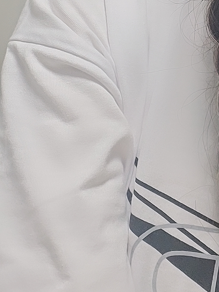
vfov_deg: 24.6
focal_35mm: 72
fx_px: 607
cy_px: -55
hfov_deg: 18.5
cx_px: 312
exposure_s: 1/33
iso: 190
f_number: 2.2
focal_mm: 3.3
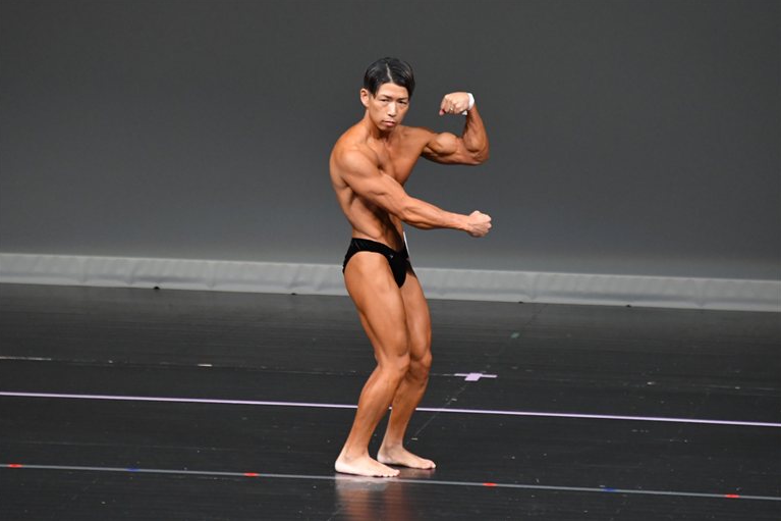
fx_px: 8220
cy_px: 259
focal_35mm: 379
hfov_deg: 5.4
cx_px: 388
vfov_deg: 3.6
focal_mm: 250
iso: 4000
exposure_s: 1/400
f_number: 5.6
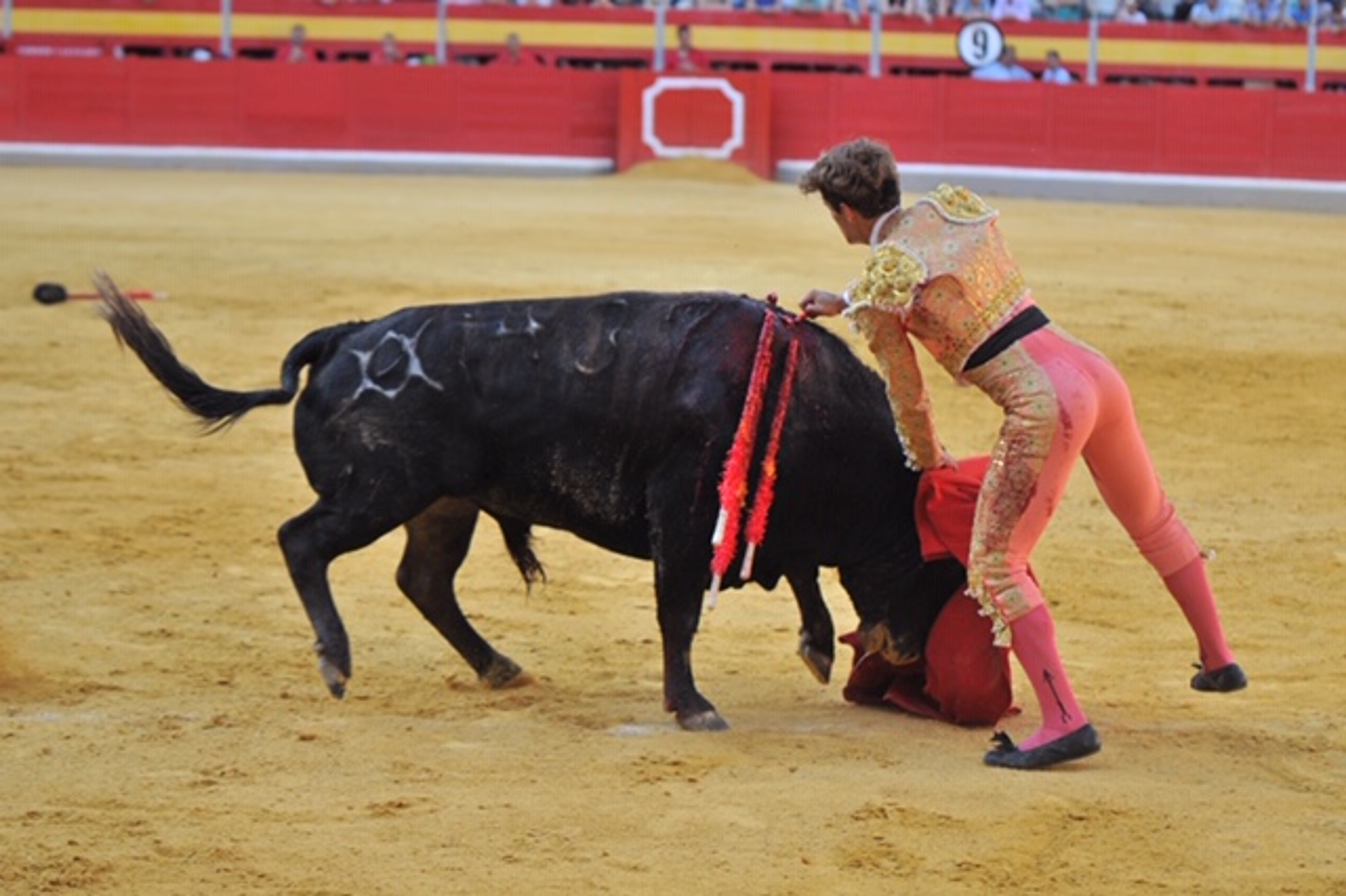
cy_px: 448
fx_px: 4204
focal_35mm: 112
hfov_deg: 18.2
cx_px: 673
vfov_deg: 12.2
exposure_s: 1/1000
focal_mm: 75
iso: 640
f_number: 2.8
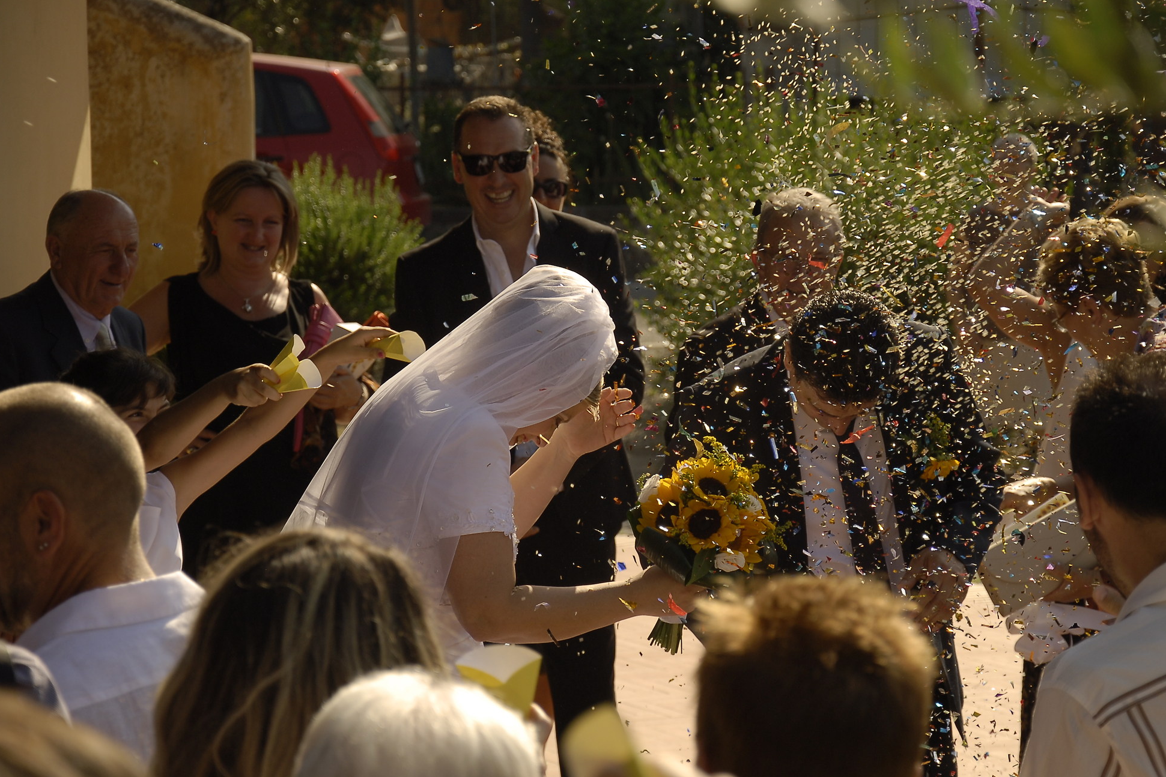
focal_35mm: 130
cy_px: 436
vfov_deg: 10.5
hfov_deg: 15.8
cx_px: 694
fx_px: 4210
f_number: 5.3
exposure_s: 1/500
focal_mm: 70
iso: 125
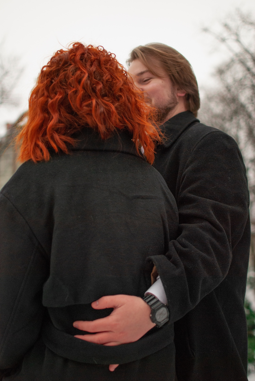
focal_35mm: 52
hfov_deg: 25.8
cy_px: 190
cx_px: 128
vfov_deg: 37.8
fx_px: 556
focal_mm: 35
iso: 320
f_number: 1.8
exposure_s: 1/1250
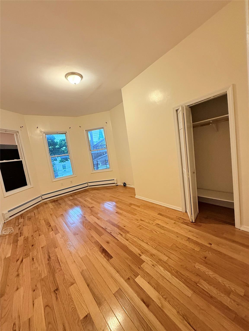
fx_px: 134
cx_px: 124
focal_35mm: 14
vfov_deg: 102.1
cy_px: 166
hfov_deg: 85.7
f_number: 2.2
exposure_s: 1/60
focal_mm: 2.22
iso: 320
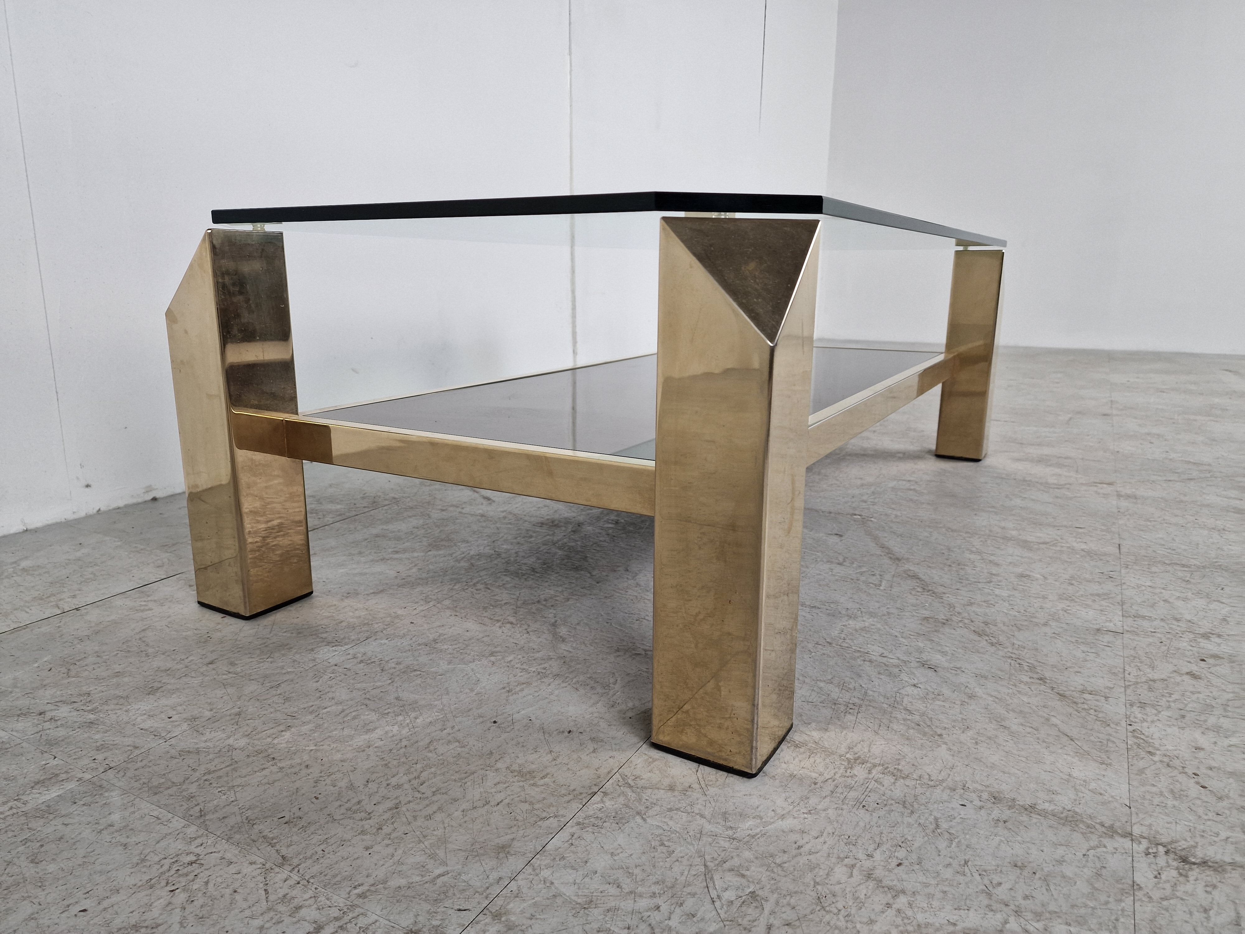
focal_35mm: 23
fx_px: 827
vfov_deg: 58.9
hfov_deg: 73.9
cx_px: 622
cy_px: 467
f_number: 1.8
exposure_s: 1/180
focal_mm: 6.4
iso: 160
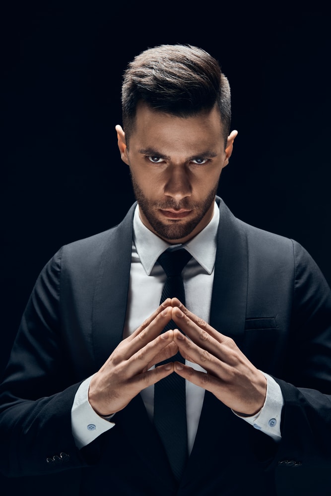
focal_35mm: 55
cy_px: 248
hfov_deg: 24.6
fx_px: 758
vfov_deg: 36.2
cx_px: 166
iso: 100
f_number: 7.1
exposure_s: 1/160
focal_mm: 55
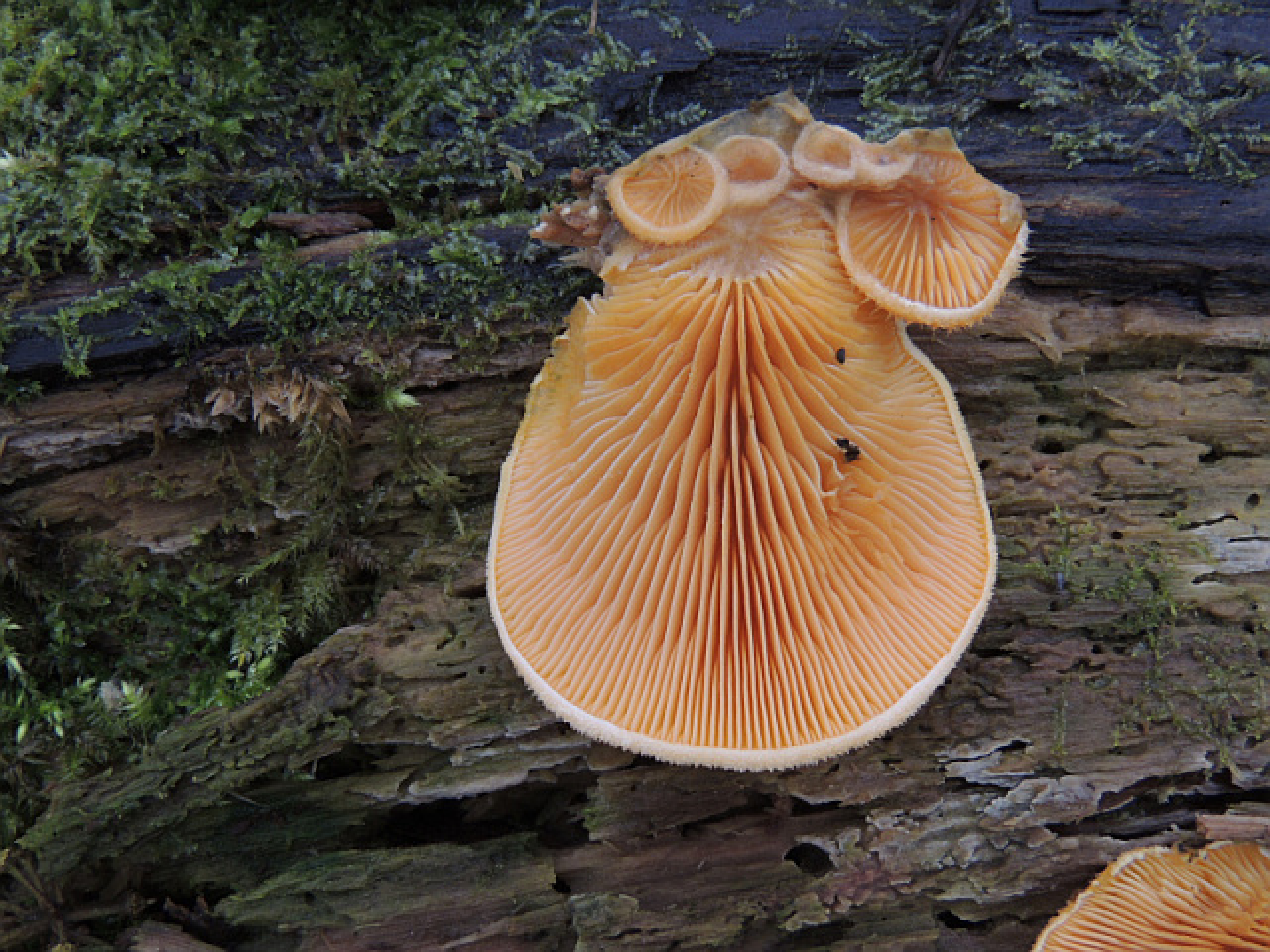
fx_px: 1284
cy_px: 476
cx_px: 635
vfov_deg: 40.7
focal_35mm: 35
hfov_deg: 52.6
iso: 100
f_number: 8.1
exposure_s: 1/13
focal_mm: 6.2
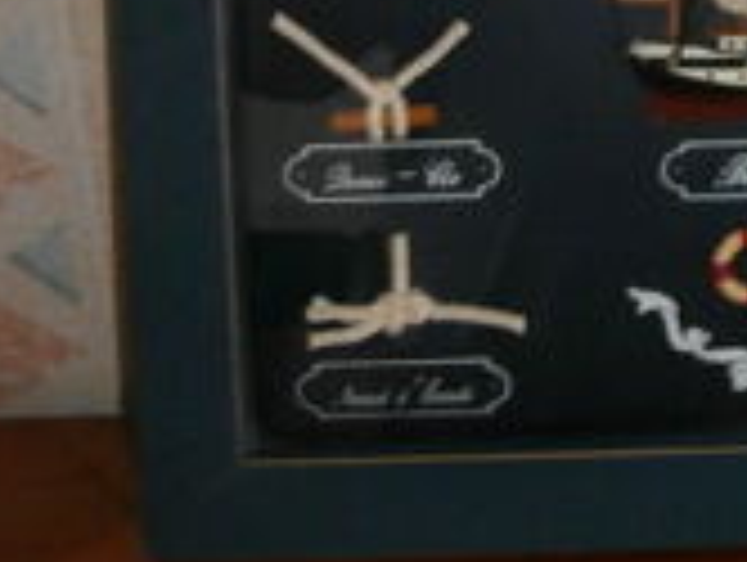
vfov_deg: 18.4
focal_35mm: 75
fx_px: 1621
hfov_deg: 24.3
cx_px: 810
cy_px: -162
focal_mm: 4.7
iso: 200
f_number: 2.8
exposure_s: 1/30
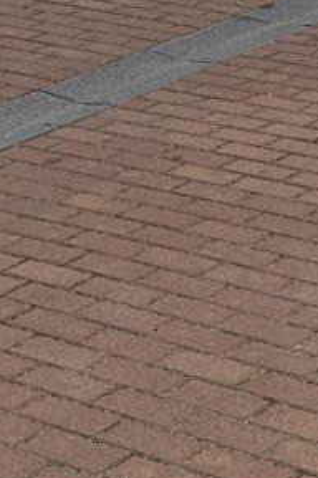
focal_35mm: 135
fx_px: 1793
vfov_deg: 12.2
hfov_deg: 10.0
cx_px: 389
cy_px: -669
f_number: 6.3
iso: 100
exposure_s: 1/1000
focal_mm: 24
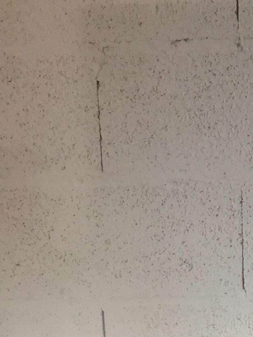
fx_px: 1179
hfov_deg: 12.2
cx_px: 226
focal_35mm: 121
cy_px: 624
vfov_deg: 14.2
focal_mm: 3.3
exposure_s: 1/50
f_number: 2.4
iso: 32
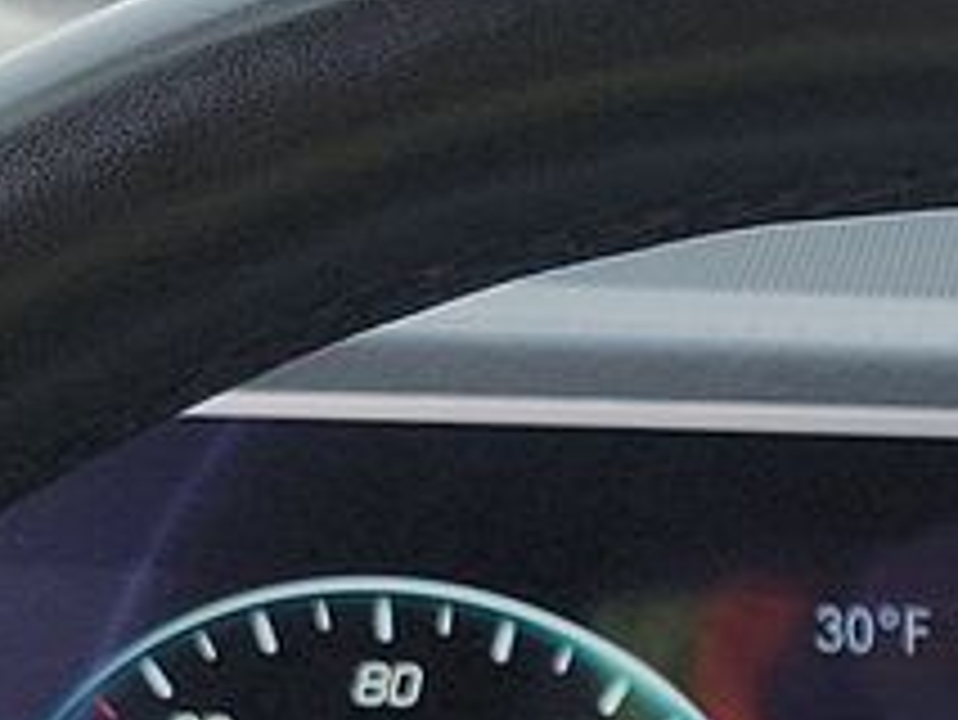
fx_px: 4984
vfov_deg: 7.7
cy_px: 1665
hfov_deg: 10.5
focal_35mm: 180
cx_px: 1534
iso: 50
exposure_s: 1/171
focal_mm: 6.7
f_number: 1.8
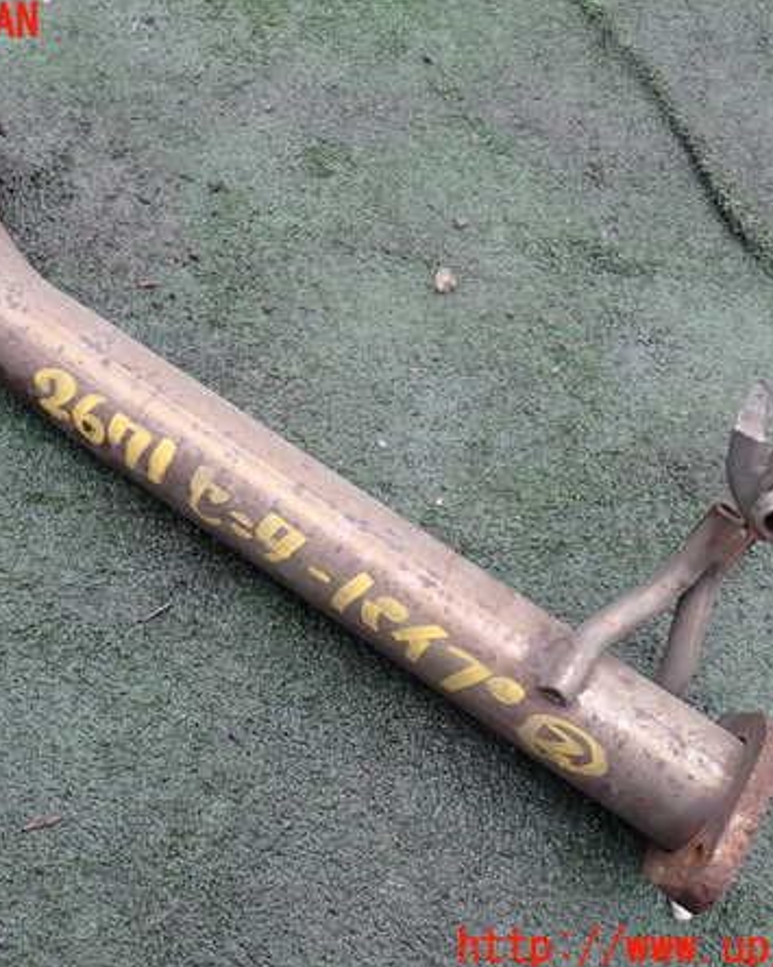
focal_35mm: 33
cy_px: 486
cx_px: 296
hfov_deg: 44.2
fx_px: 944
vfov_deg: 54.2
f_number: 2.8
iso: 100
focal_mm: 4.5
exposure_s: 1/200
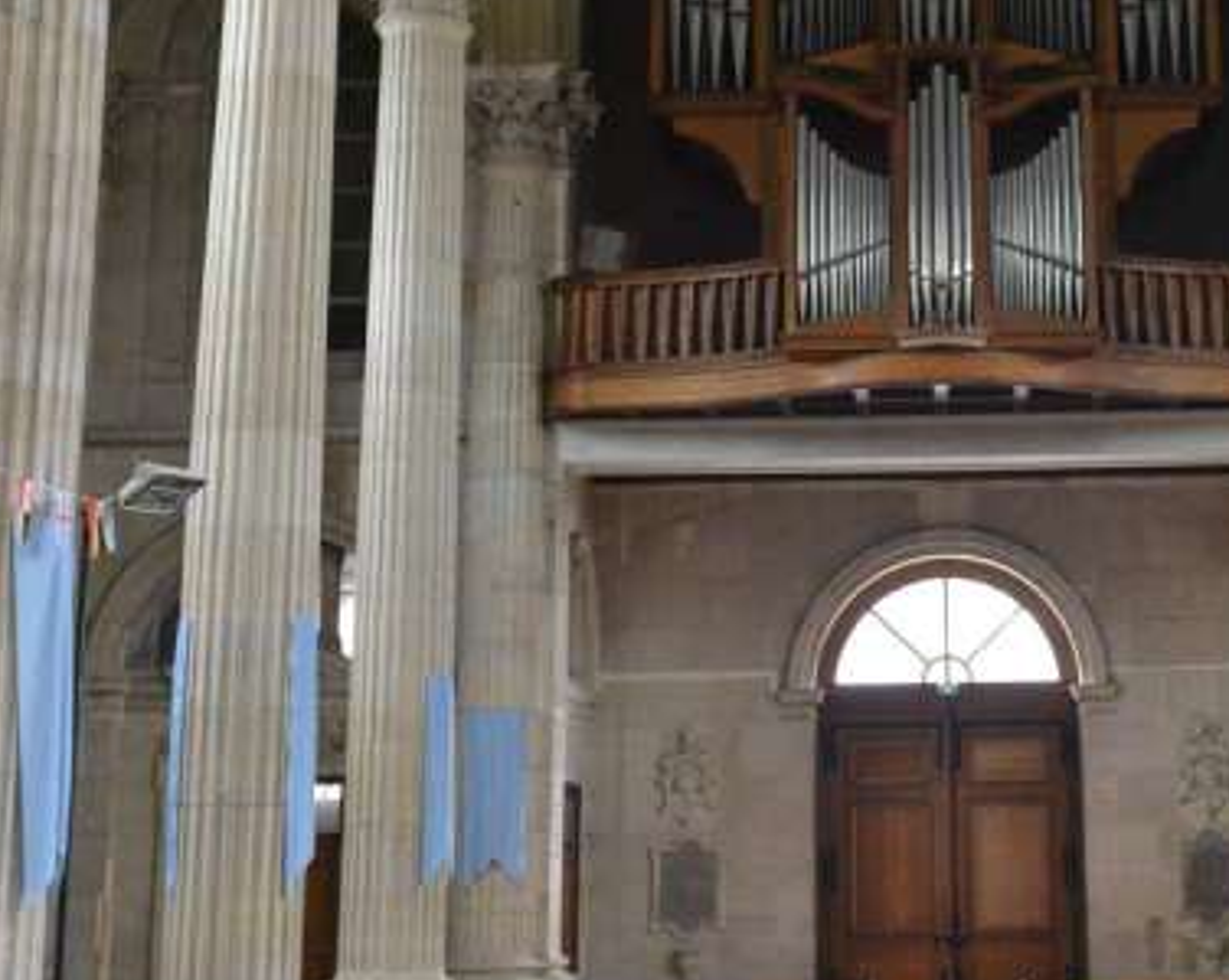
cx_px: 1013
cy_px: 268
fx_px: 2471
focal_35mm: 68
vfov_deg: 22.3
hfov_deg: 27.3
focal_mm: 34
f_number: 4.5
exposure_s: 1/250
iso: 4000
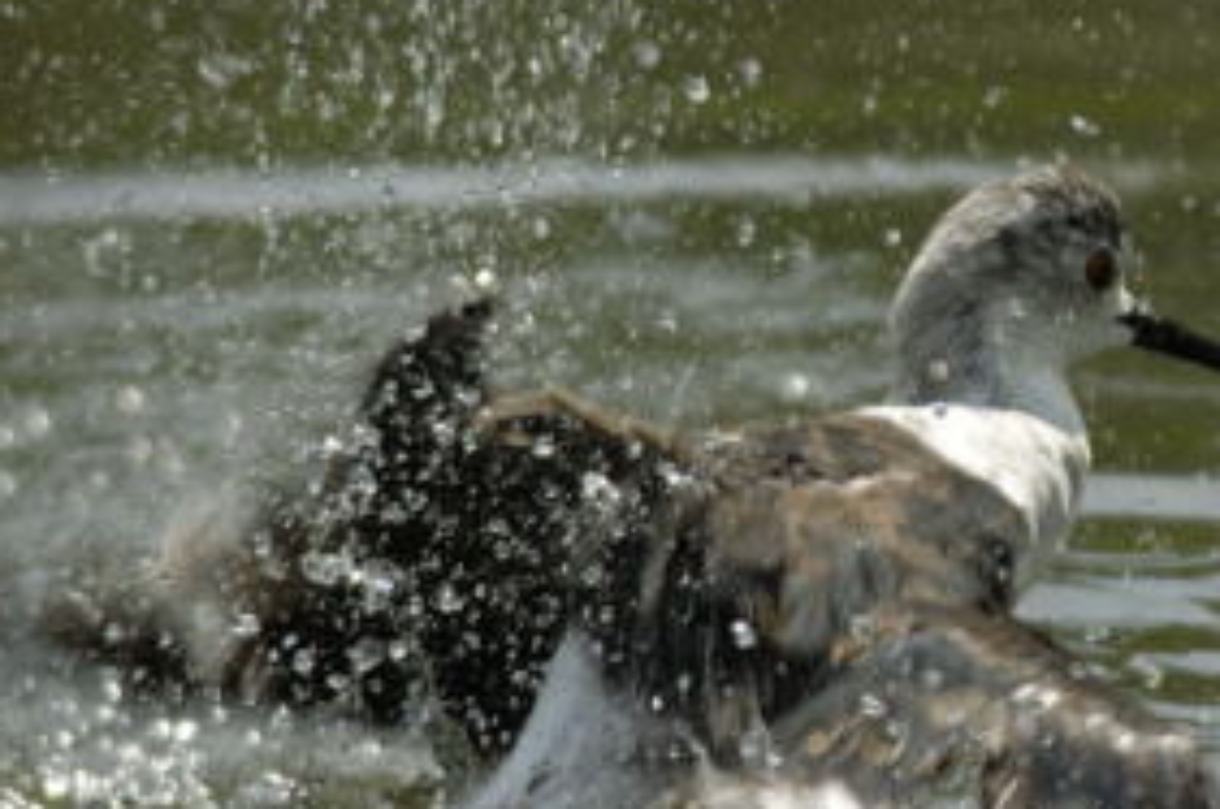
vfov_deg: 1.3
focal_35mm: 1088
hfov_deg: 1.9
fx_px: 36808
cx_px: 1086
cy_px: 402
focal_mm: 320
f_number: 5.6
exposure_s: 1/800
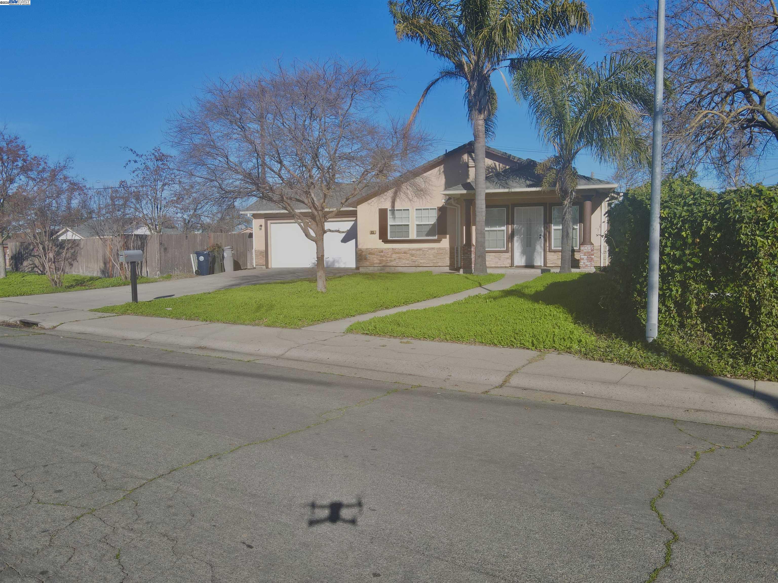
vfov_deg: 56.8
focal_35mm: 24
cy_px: 292
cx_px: 389
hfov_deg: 71.6
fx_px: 539
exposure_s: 1/500
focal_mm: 4.5
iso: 100
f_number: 2.8
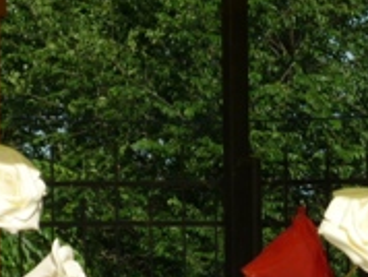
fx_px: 4088
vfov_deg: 3.9
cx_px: 521
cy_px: 426
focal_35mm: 384
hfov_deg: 5.1
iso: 80
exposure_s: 1/640
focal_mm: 17.7
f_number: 5.1
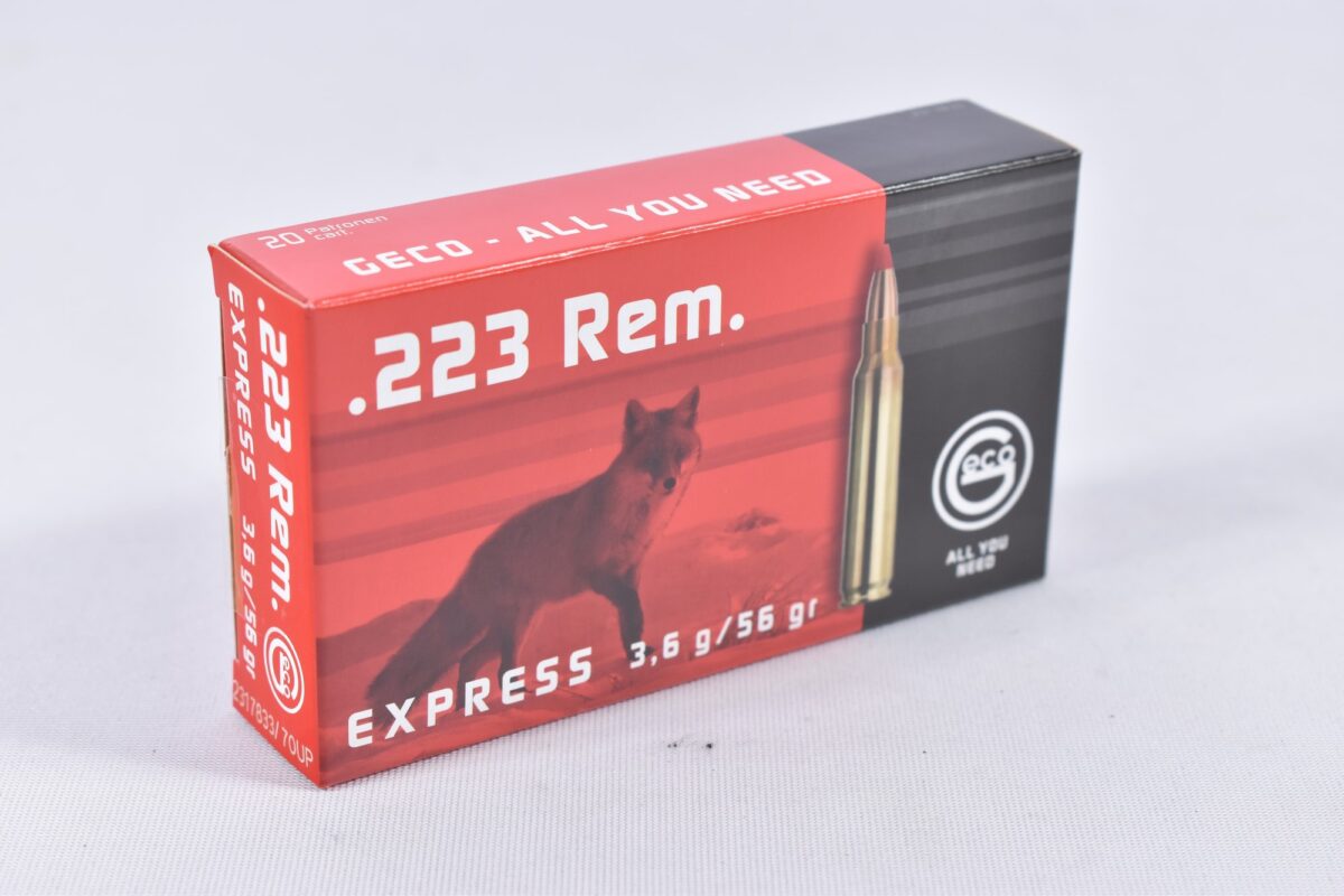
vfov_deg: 16.6
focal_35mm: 82
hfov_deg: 24.6
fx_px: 3080
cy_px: 448
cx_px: 672
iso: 640
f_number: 5.6
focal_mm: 55
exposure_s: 1/50
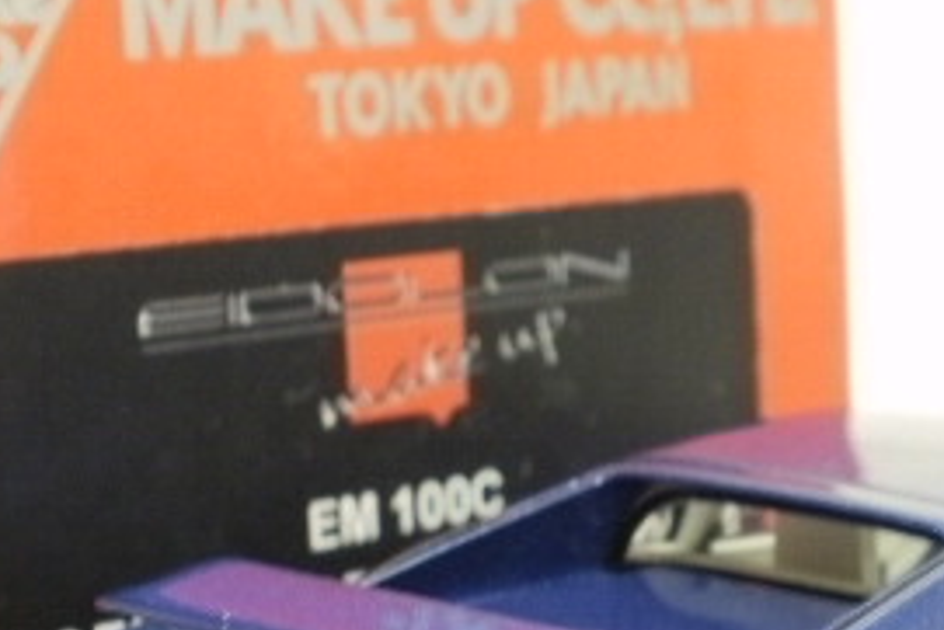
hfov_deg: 18.7
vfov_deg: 12.6
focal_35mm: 108
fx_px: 2833
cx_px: 763
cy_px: 602
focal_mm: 7.7
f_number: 4
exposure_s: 1/5
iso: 125
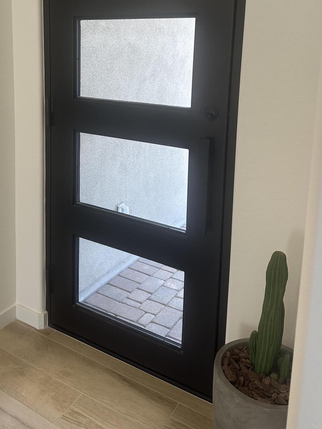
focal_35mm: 35
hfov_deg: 40.5
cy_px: 120
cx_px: 122
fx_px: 434
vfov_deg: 50.9
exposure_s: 1/120
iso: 125
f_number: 1.78
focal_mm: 6.86
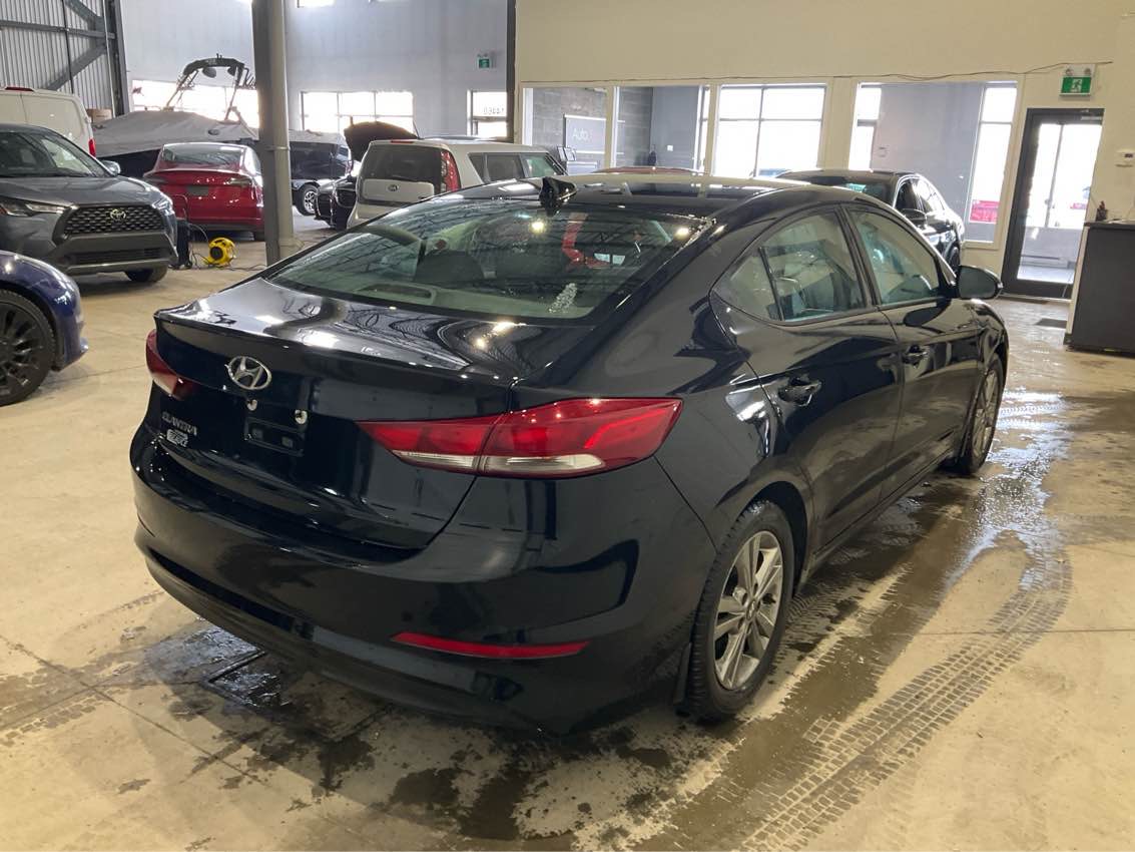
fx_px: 951
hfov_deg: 61.7
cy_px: 426
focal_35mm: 29
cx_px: 568
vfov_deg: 48.2
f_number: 1.8
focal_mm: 3
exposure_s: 1/60
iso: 80
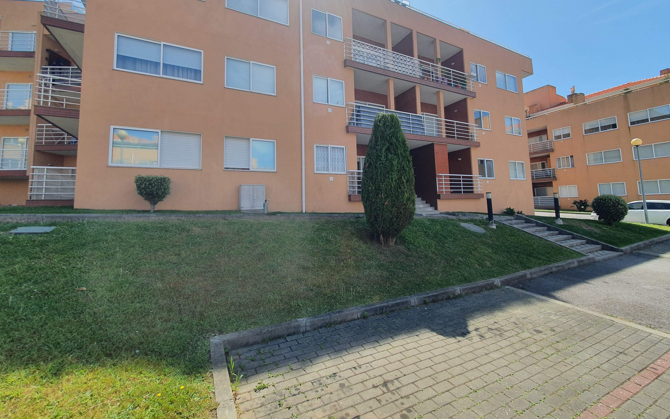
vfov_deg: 78.1
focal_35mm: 14
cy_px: 176
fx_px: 256
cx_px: 334
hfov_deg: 105.3
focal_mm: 1.8
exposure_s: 1/706
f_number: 2.2
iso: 50
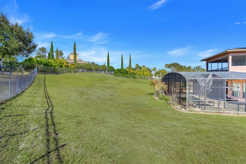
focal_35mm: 16
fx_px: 109
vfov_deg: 73.7
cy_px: 82
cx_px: 123
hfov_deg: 96.7
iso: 160
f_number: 9
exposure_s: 1/30
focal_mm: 16
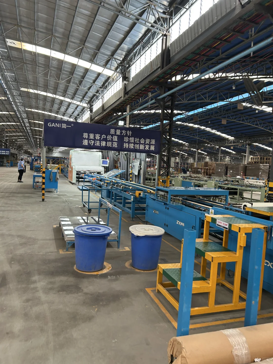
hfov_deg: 53.1
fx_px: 273
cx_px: 136
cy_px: 182
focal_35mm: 26
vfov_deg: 67.3
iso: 80
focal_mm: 5.7
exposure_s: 1/100
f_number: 1.5
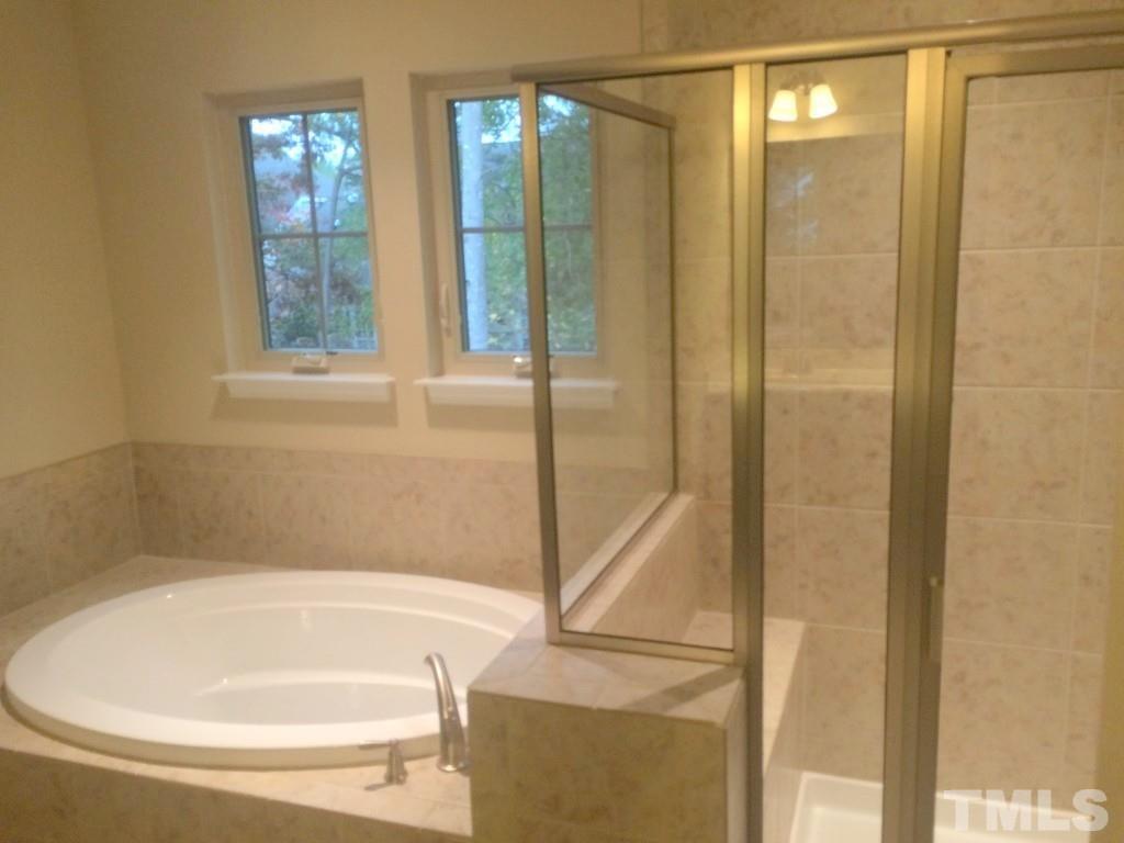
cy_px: 422
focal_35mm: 29
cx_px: 562
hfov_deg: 61.7
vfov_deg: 48.2
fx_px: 942
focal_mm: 4.15
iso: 64
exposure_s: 1/30
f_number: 2.2
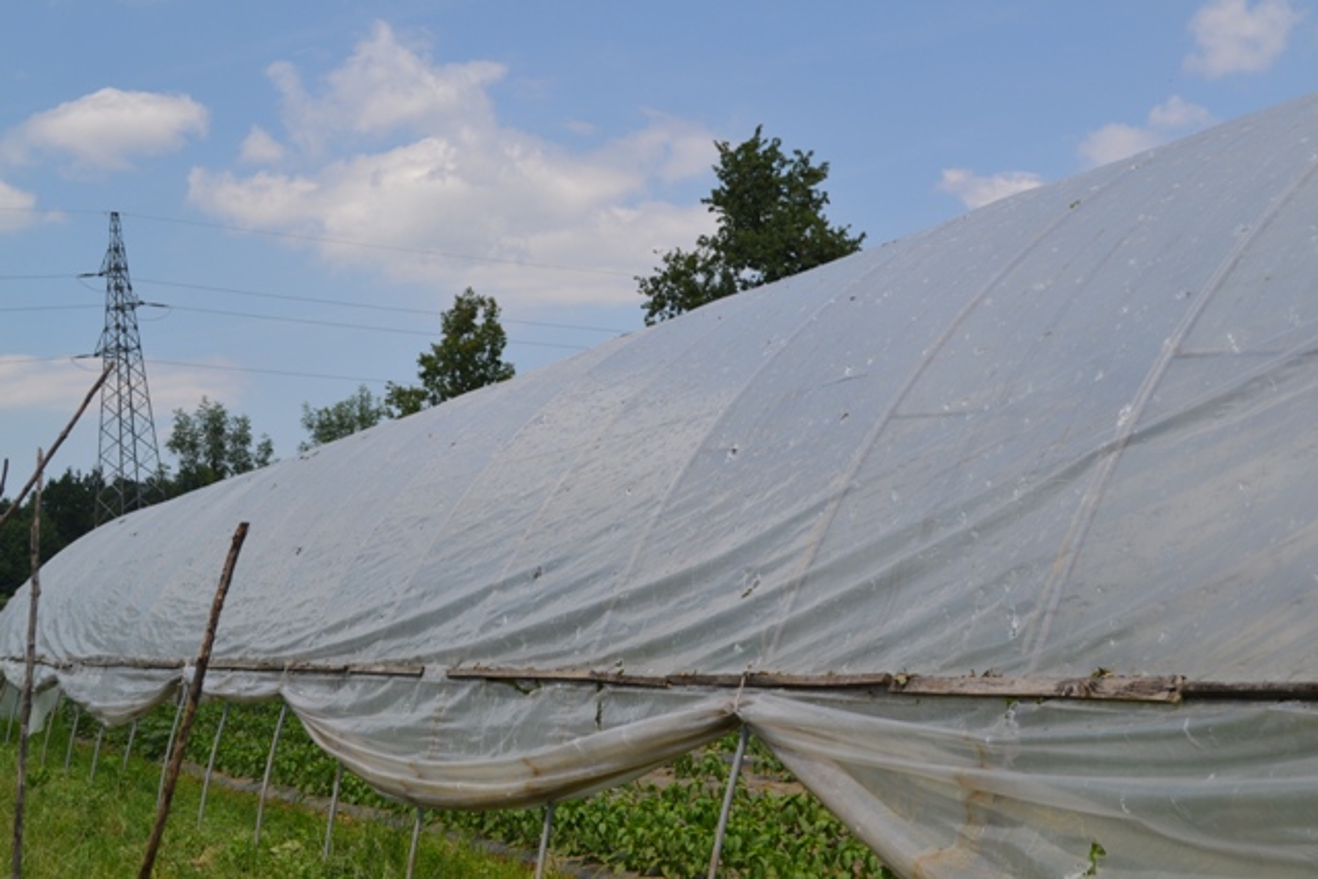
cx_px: 659
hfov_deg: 38.9
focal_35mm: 51
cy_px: 440
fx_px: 1867
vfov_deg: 26.5
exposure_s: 1/320
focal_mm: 34
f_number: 9
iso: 100
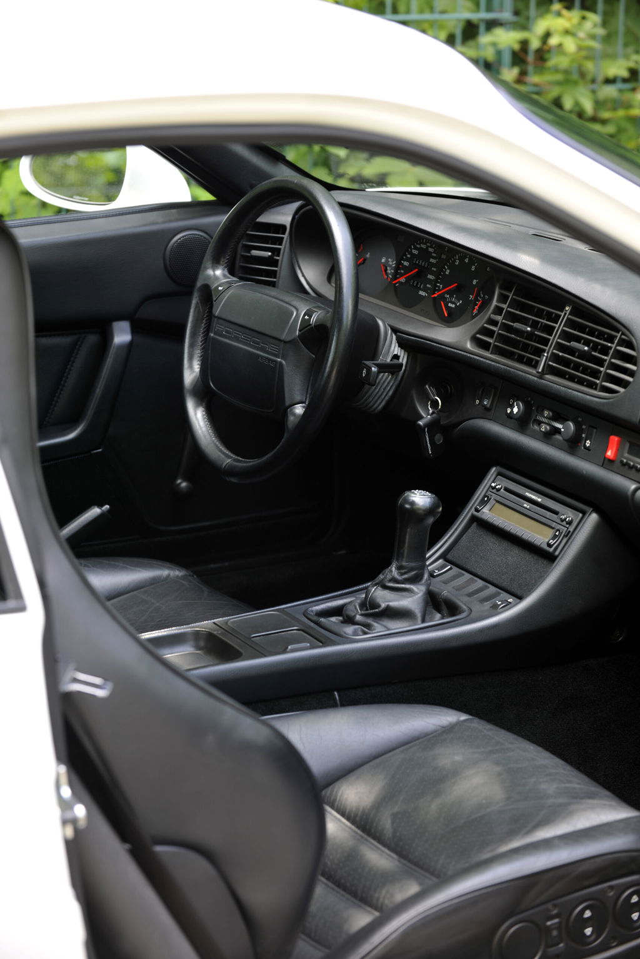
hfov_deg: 12.5
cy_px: 480
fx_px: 2932
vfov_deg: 18.6
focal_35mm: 110
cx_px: 320
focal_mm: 110
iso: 100
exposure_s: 1/25
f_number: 4
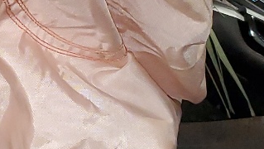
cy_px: 43
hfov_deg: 14.9
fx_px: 995
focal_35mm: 142
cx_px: 11
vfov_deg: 8.6
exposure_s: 1/60.2
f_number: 1.5
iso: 257
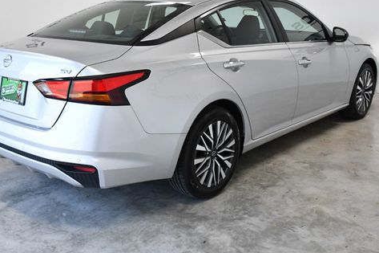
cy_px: 90
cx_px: 166
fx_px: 484
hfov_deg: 42.7
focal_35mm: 46
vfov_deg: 29.1
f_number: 10
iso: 2500
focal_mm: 23
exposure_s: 1/400
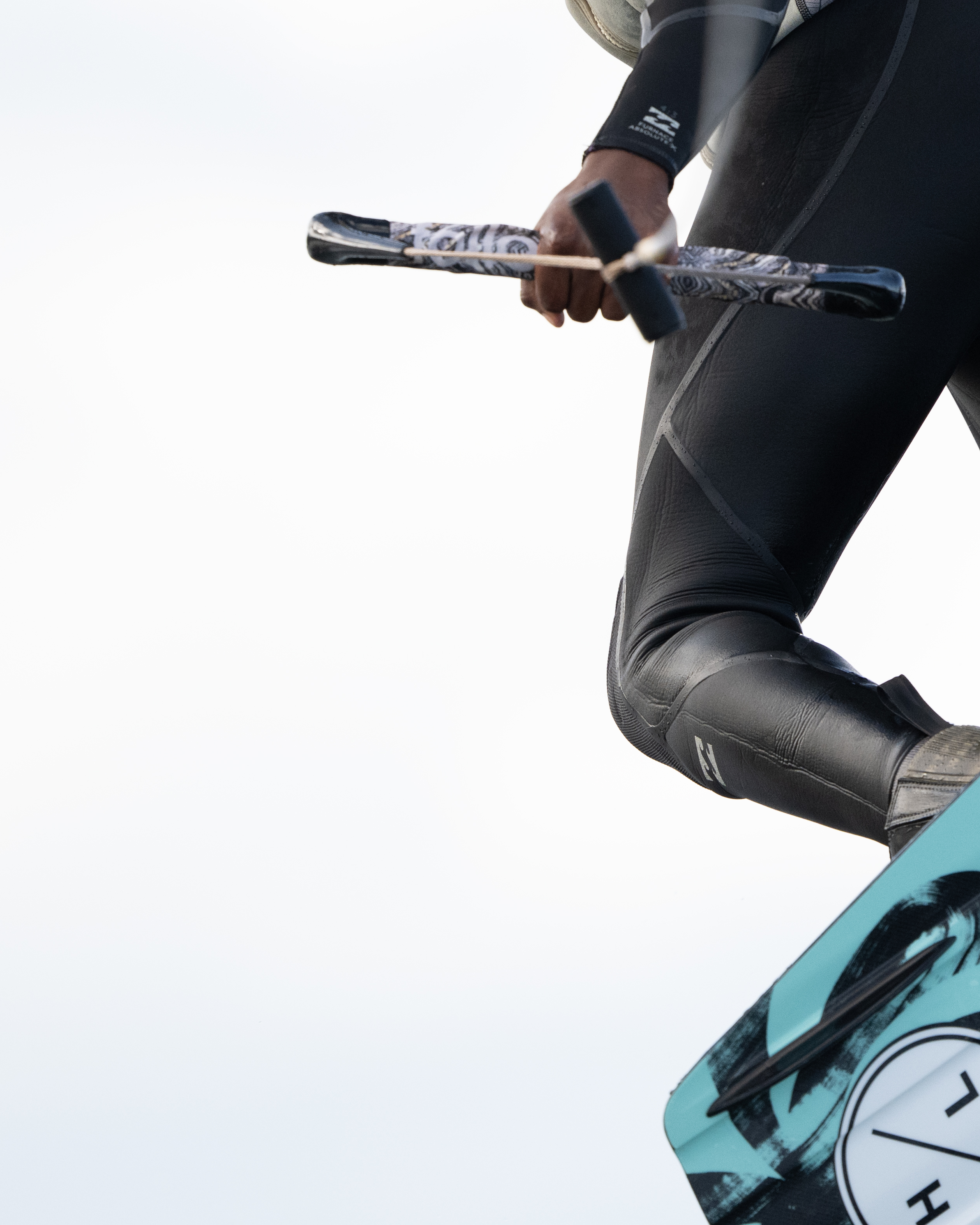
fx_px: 35742
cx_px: 1165
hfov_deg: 1.6
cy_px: 209
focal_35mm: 986
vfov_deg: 2.0
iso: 640
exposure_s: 1/2000
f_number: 4.5
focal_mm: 400
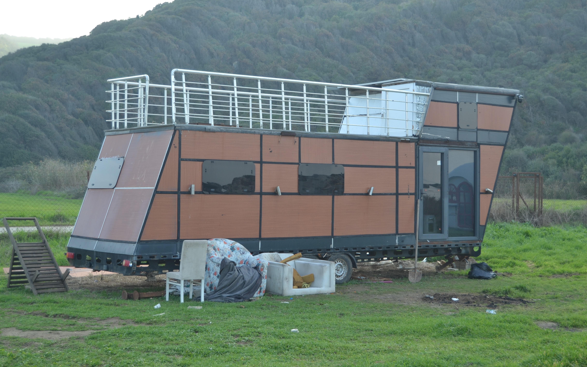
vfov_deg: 22.0
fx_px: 944
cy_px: 171
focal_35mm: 59
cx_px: 294
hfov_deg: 34.5
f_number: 5.6
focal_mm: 38
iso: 125
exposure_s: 1/125
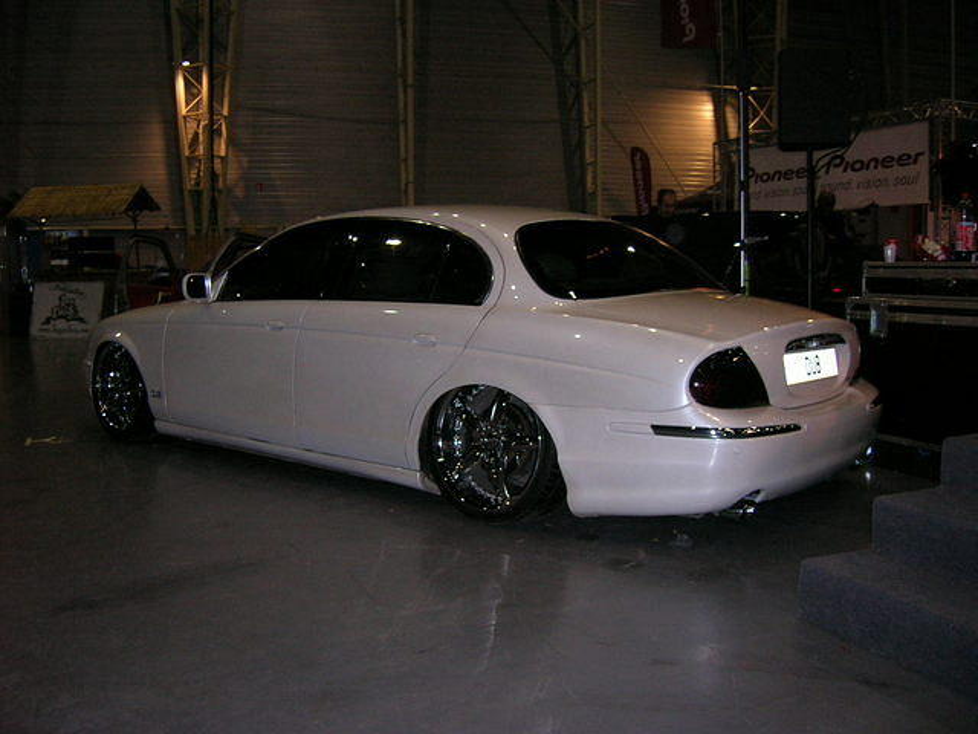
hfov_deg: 54.0
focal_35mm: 34
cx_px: 489
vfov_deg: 41.8
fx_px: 961
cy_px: 367
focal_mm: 5.7
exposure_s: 1/60.1
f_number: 2.9
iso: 108
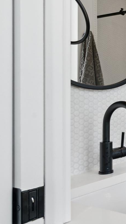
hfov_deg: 18.8
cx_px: 248
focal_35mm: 42
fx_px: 249
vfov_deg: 48.3
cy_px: 103
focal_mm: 16
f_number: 8
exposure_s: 1/30
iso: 800
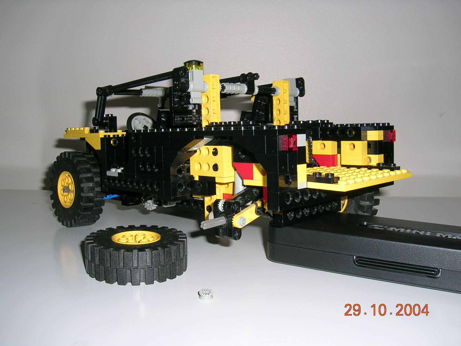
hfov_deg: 52.6
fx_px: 466
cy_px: 173
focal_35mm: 35
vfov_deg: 40.7
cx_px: 230
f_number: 4.8
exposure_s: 1/60.1
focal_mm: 5.4
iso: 50
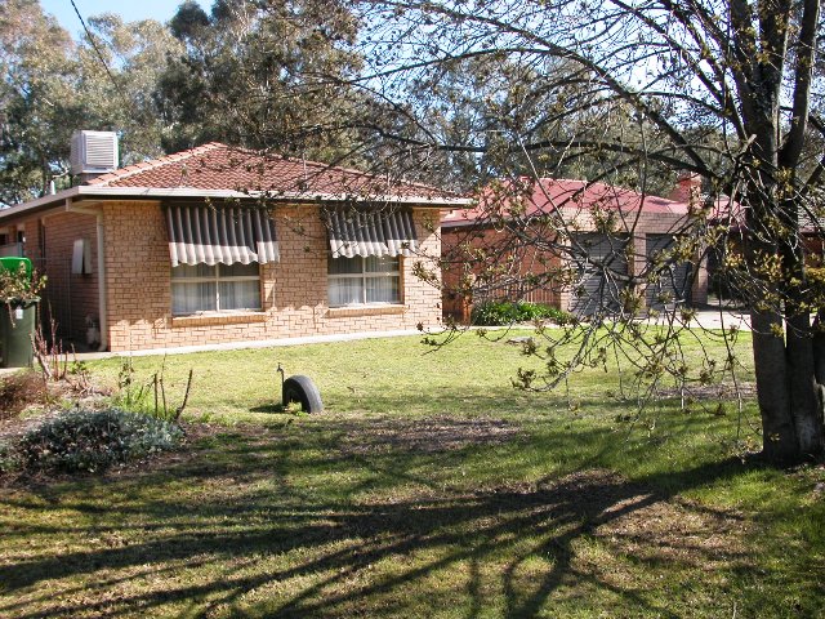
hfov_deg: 52.6
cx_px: 412
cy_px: 310
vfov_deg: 40.7
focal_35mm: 35
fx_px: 834
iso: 100
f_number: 5
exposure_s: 1/183
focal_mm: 8.9
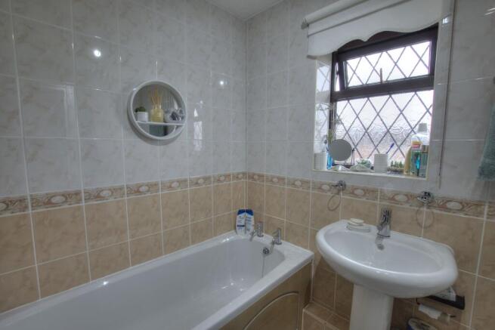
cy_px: 165
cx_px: 248
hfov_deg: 100.4
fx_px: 206
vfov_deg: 77.4
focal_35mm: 15
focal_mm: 10
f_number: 8
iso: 400
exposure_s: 1/8
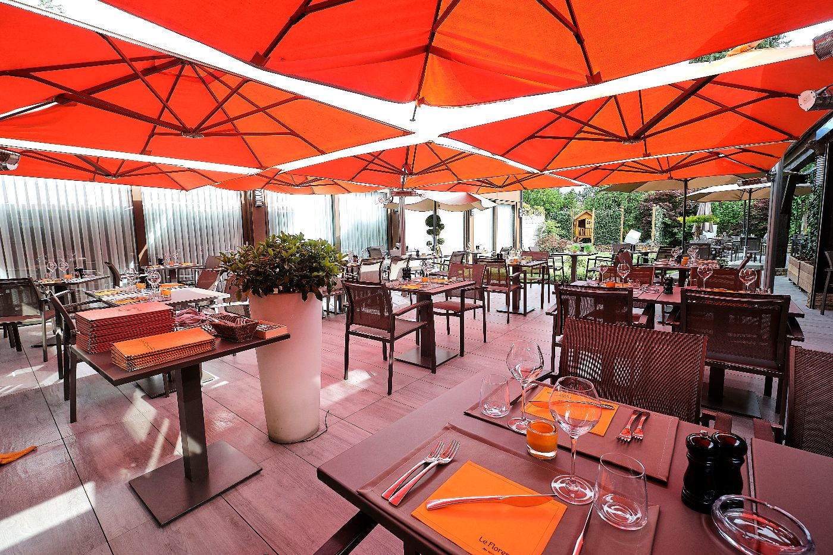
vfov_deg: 77.3
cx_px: 416
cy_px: 278
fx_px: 347
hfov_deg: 100.4
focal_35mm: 15
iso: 200
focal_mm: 10
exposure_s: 1/30
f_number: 6.4
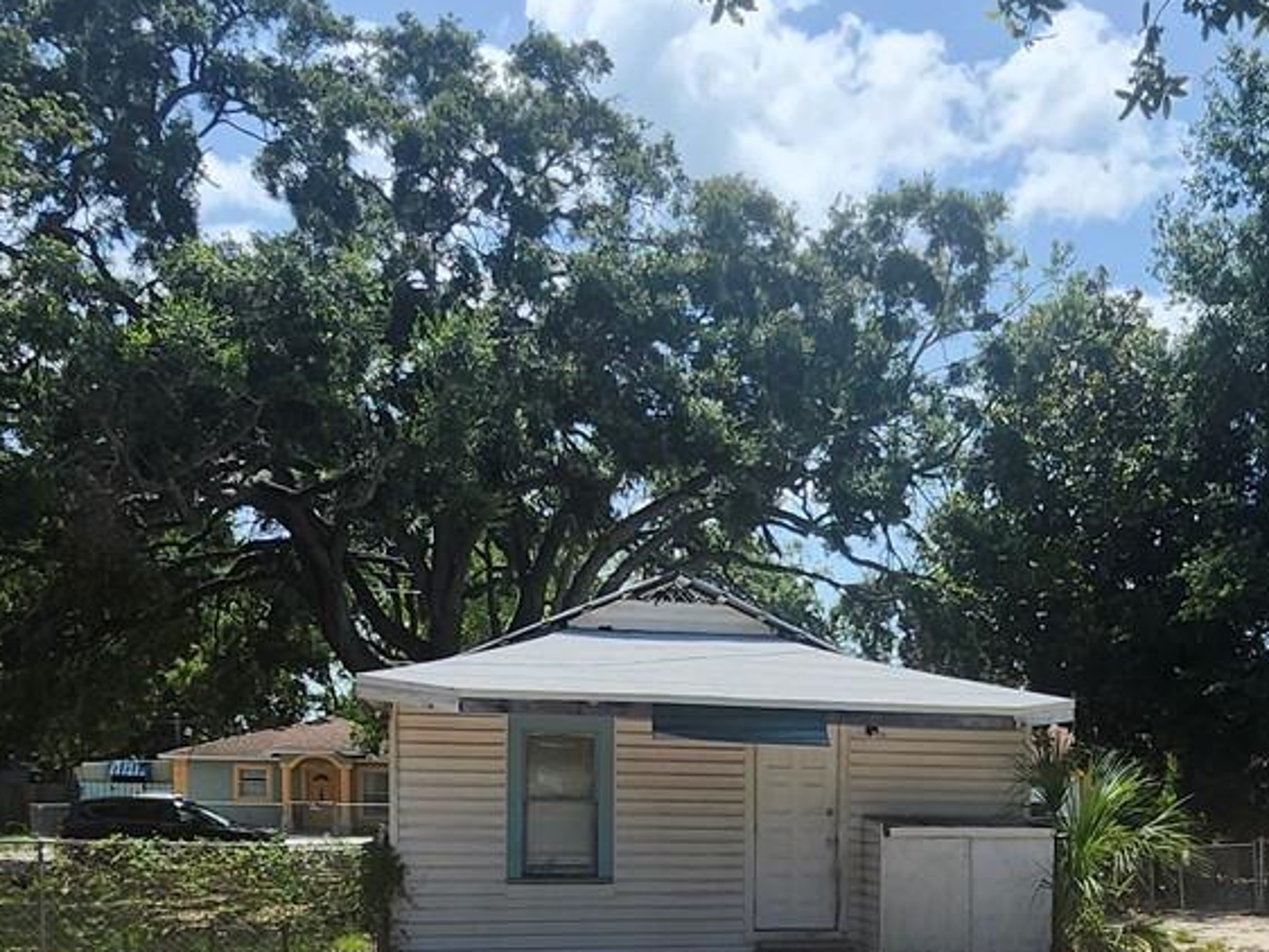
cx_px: 779
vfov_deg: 35.4
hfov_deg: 49.7
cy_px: 932
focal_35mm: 37
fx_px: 1357
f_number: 2.2
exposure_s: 1/1465
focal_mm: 1.74
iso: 40
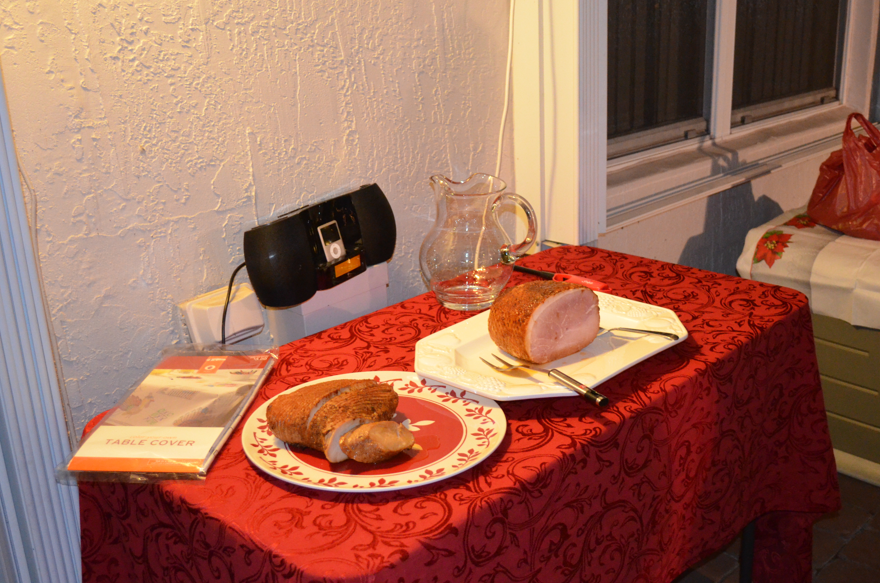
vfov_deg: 31.7
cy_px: 318
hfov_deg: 46.4
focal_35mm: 42
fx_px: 1025
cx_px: 485
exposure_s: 1/60
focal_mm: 24
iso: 3200
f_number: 4
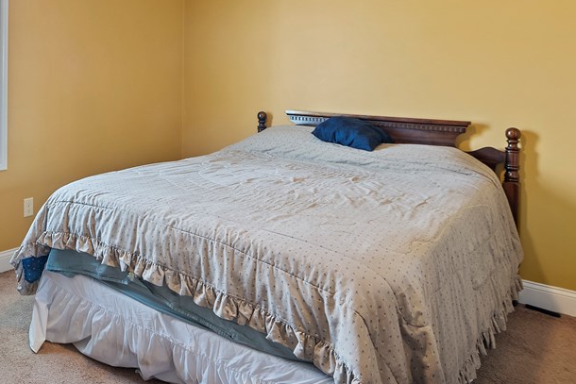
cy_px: 63
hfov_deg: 53.9
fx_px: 512
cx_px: 100
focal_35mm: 32
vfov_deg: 39.1
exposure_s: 3.2
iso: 100
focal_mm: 12
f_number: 8
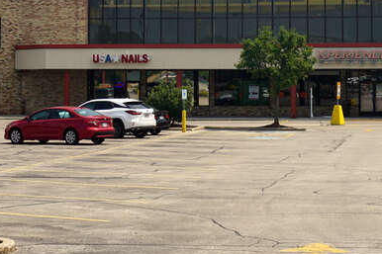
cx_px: 248
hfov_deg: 17.8
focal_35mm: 115
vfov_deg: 11.8
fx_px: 1220
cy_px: 0
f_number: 11
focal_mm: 37
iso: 100
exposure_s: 1/160
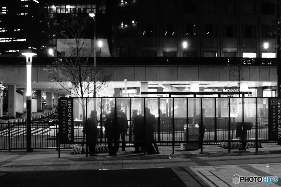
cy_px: 94
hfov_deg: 43.6
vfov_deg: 29.8
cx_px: 140
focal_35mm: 45
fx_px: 351
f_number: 4.5
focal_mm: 30
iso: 640
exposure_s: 1/5
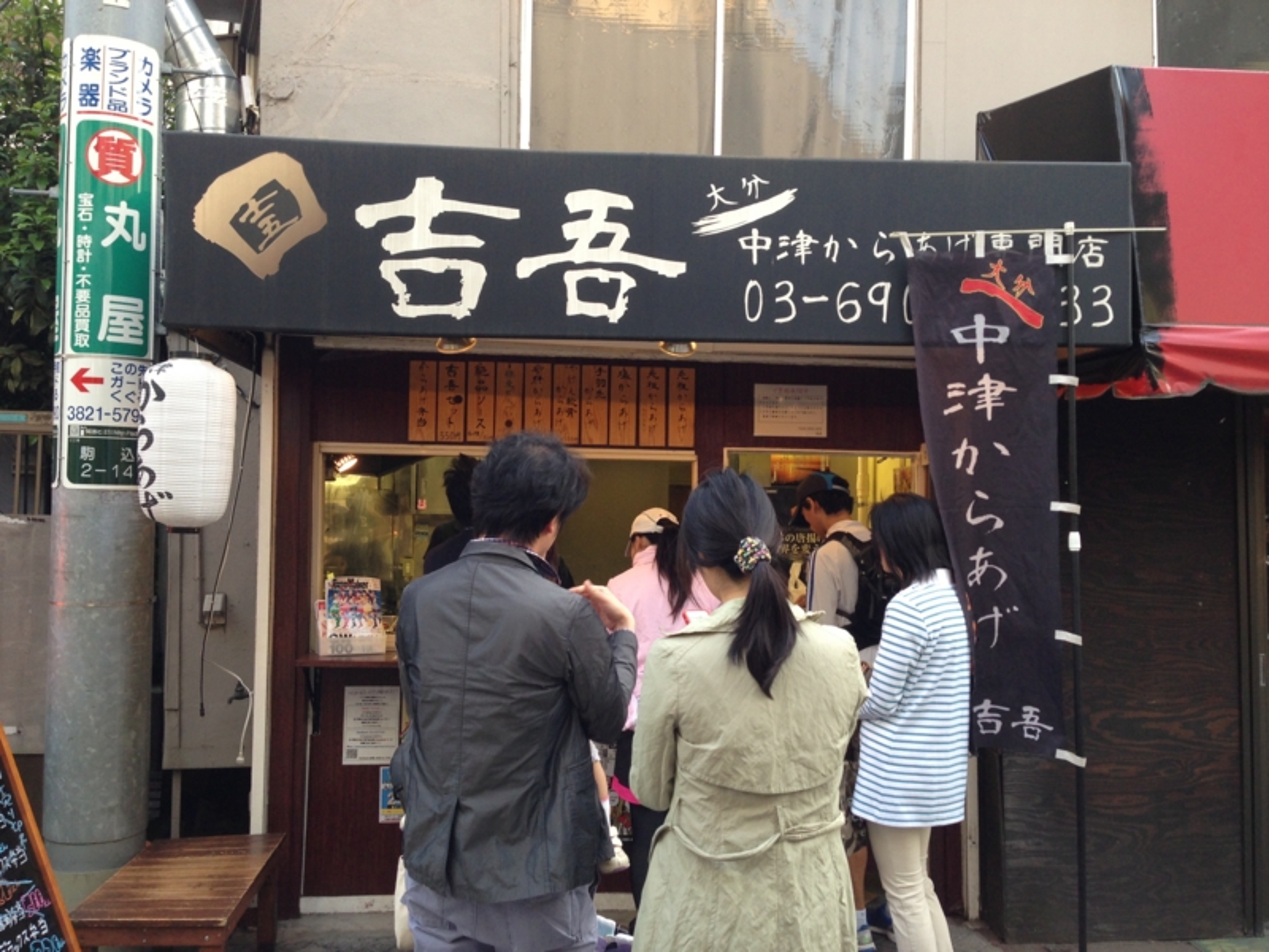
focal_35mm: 33
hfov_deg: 55.4
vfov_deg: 42.9
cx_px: 634
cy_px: 476
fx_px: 1210
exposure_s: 1/40
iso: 64
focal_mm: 4.13
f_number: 2.4
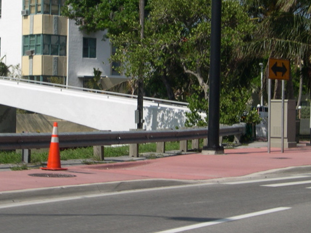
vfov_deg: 15.2
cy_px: 71
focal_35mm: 97
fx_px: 872
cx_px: 122
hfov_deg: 20.2
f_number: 9.2
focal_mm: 12.2
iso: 100
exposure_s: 1/315
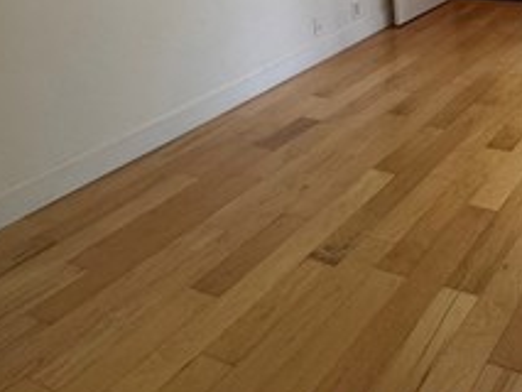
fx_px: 634
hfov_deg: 39.0
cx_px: 534
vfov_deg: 28.1
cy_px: -122
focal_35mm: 42
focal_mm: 2.22
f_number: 2.2
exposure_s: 1/120
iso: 200
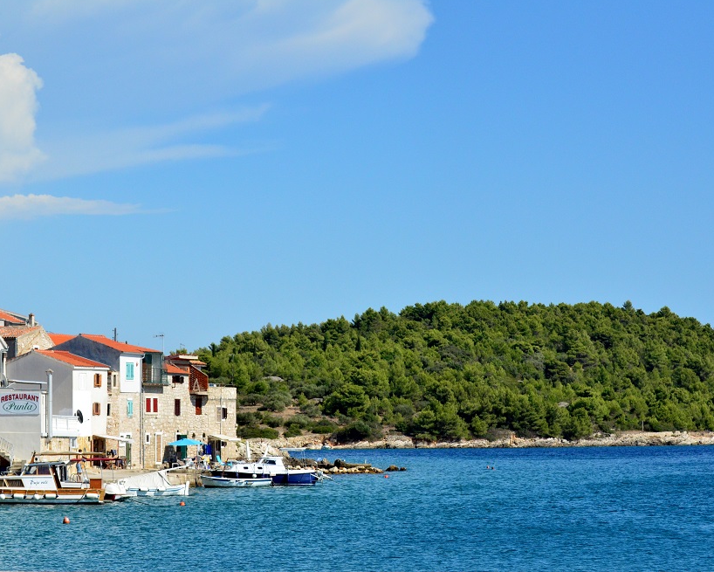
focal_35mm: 120
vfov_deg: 12.9
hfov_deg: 16.0
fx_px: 2537
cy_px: 284
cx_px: 391
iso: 1250
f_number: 5.6
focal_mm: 70
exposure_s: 1/8000
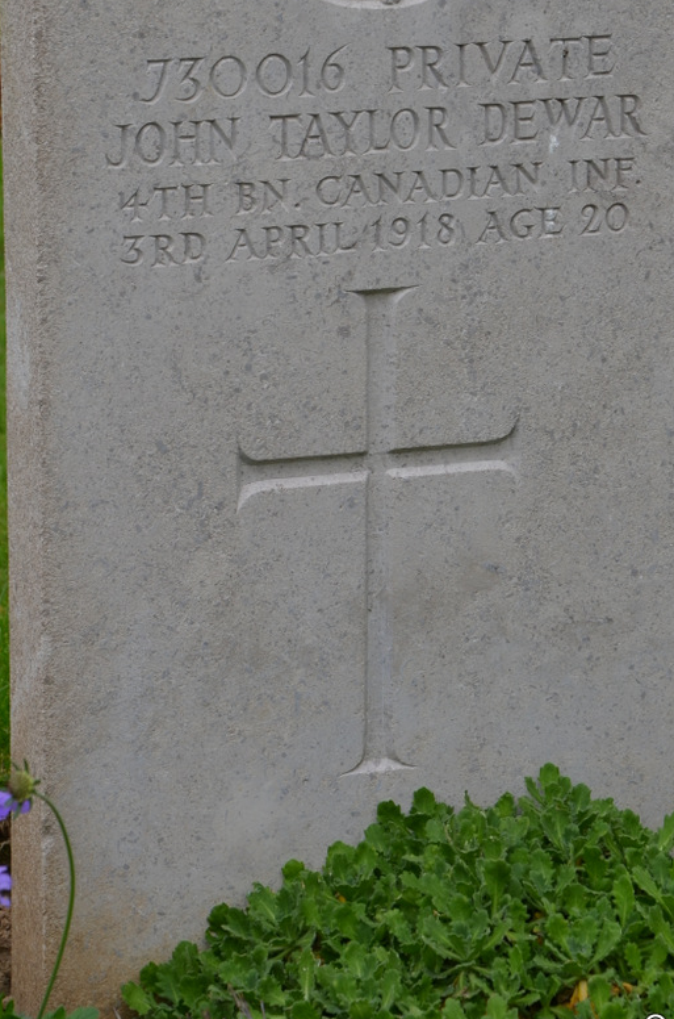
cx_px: 358
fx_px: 4064
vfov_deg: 14.2
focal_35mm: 144
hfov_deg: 9.5
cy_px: 285
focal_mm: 62
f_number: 8
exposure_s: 1/250
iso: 200
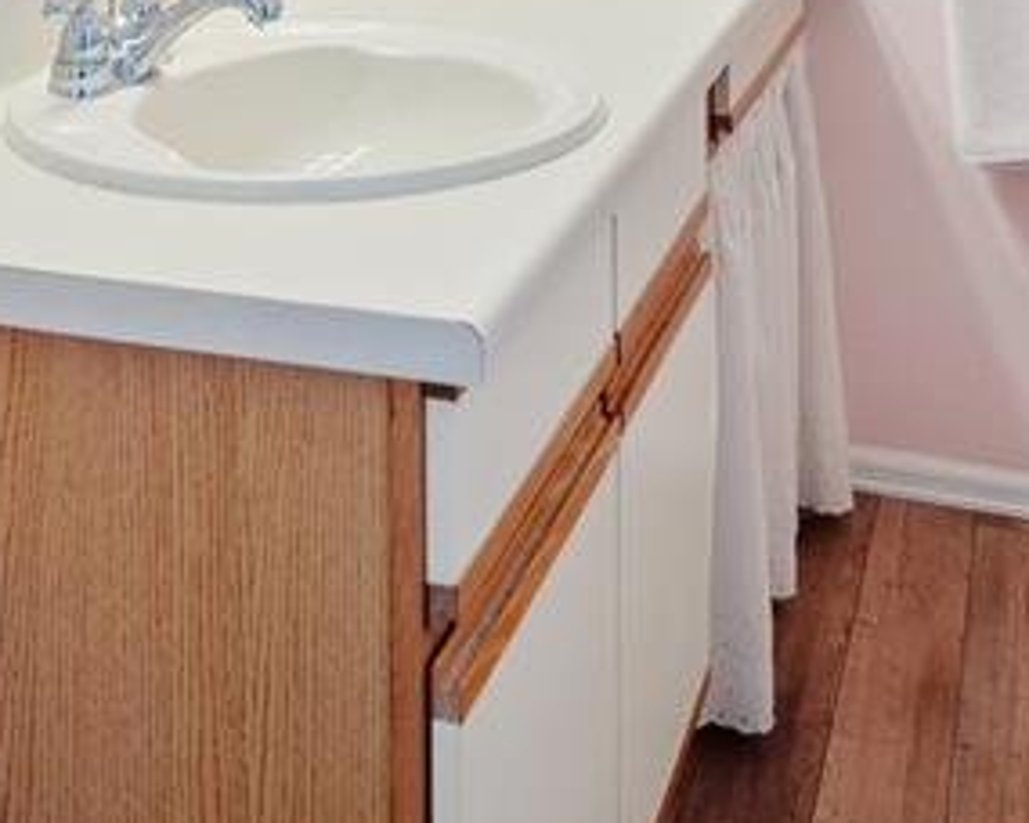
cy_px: -379
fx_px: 1645
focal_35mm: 54
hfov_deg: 34.7
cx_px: 473
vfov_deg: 23.2
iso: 100
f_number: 4.5
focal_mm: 16
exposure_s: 1/4
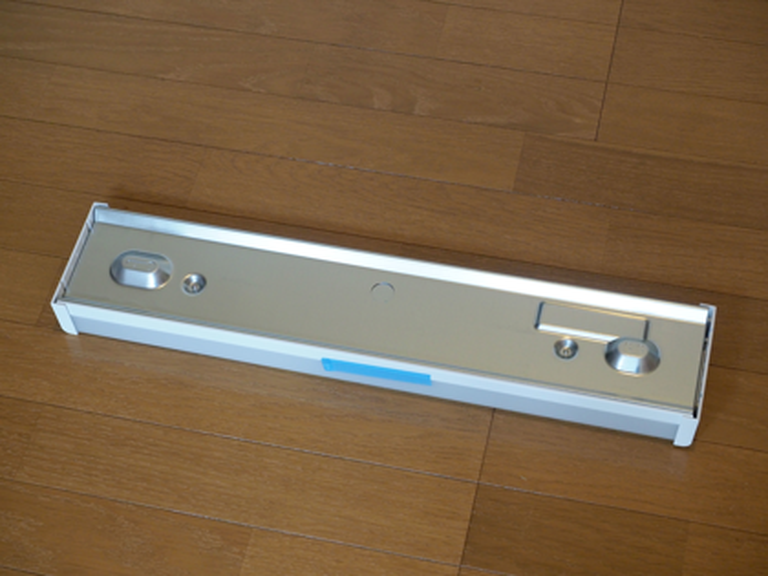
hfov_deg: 28.6
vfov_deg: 21.6
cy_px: 288
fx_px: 1509
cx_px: 384
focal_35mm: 68
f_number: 5
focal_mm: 34
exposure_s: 1/80
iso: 1250
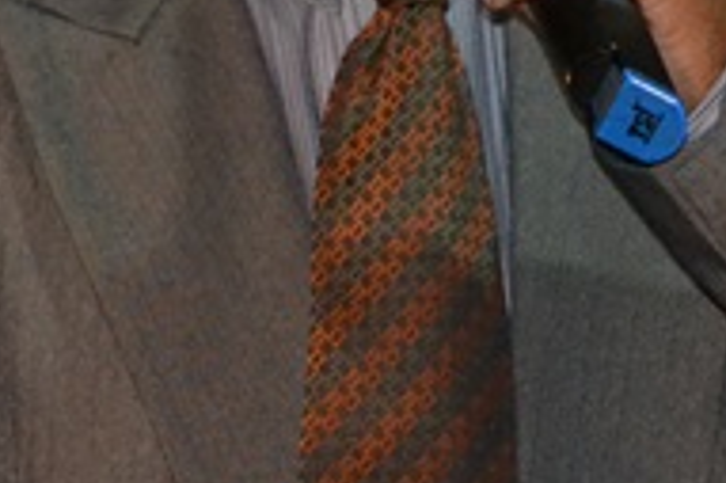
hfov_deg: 6.0
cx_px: 403
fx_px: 6953
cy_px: 51
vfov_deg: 4.0
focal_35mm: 345
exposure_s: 1/60
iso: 3200
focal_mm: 55
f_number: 5.6
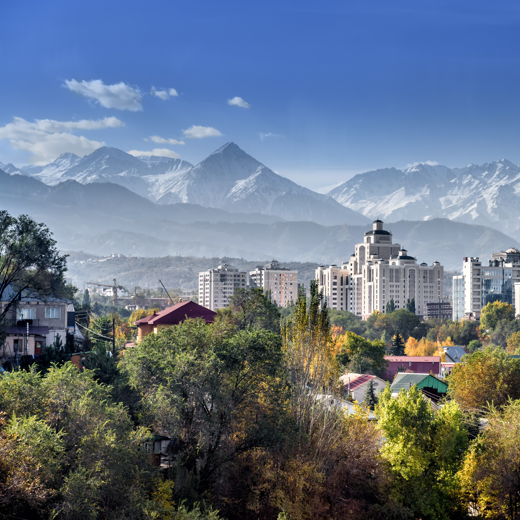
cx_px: 388
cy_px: 260
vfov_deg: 19.3
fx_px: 1530
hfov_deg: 19.2
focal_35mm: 90
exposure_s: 1/500
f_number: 8
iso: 400
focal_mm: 70
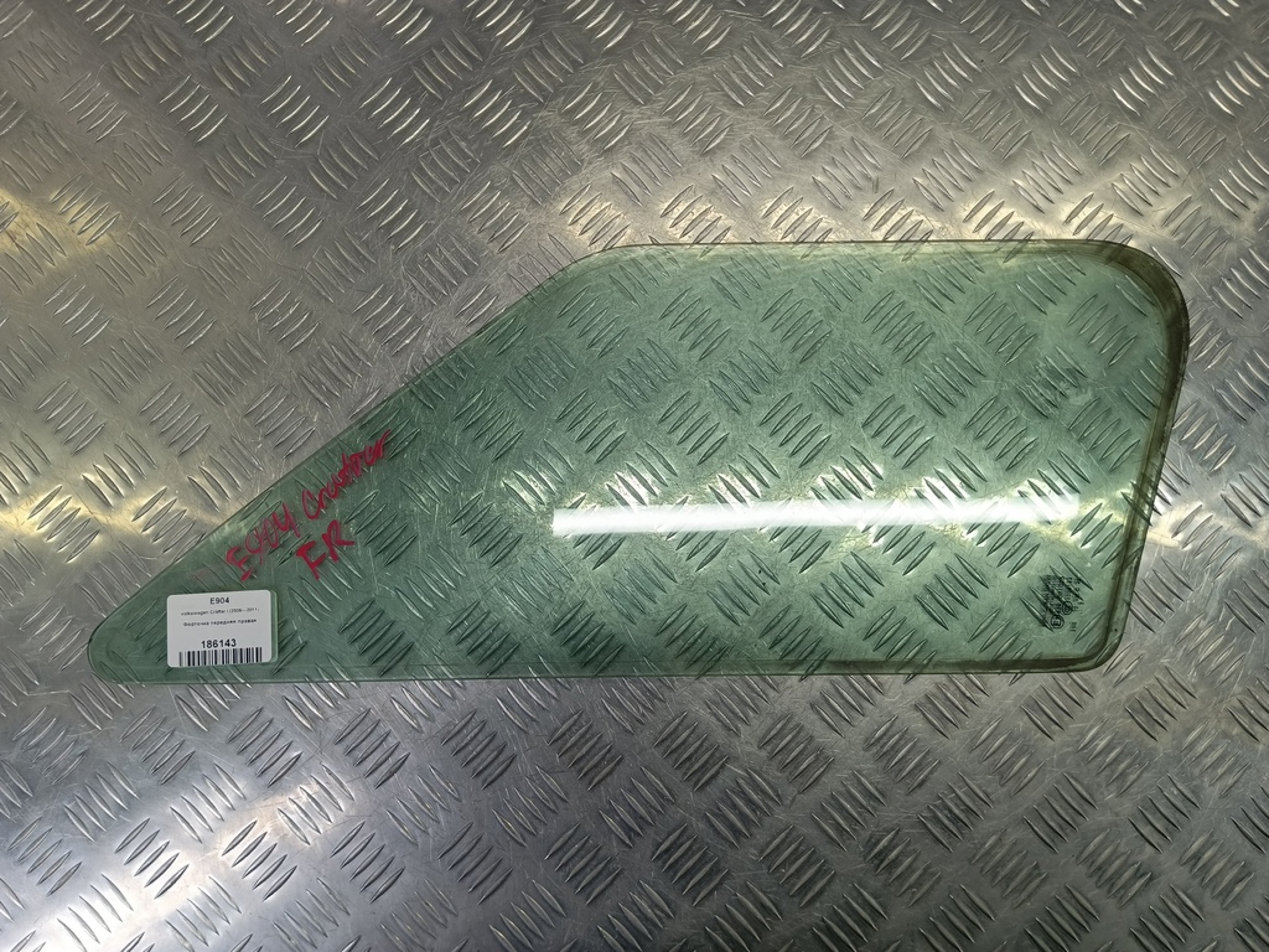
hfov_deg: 73.9
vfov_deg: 58.9
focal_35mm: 23
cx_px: 634
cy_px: 476
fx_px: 843
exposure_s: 1/100
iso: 122
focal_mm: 4.11
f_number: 1.6
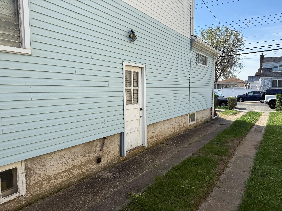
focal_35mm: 24
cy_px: 106
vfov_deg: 56.8
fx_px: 196
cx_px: 141
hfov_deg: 71.6
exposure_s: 1/2611
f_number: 1.78
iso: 80
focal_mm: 6.76
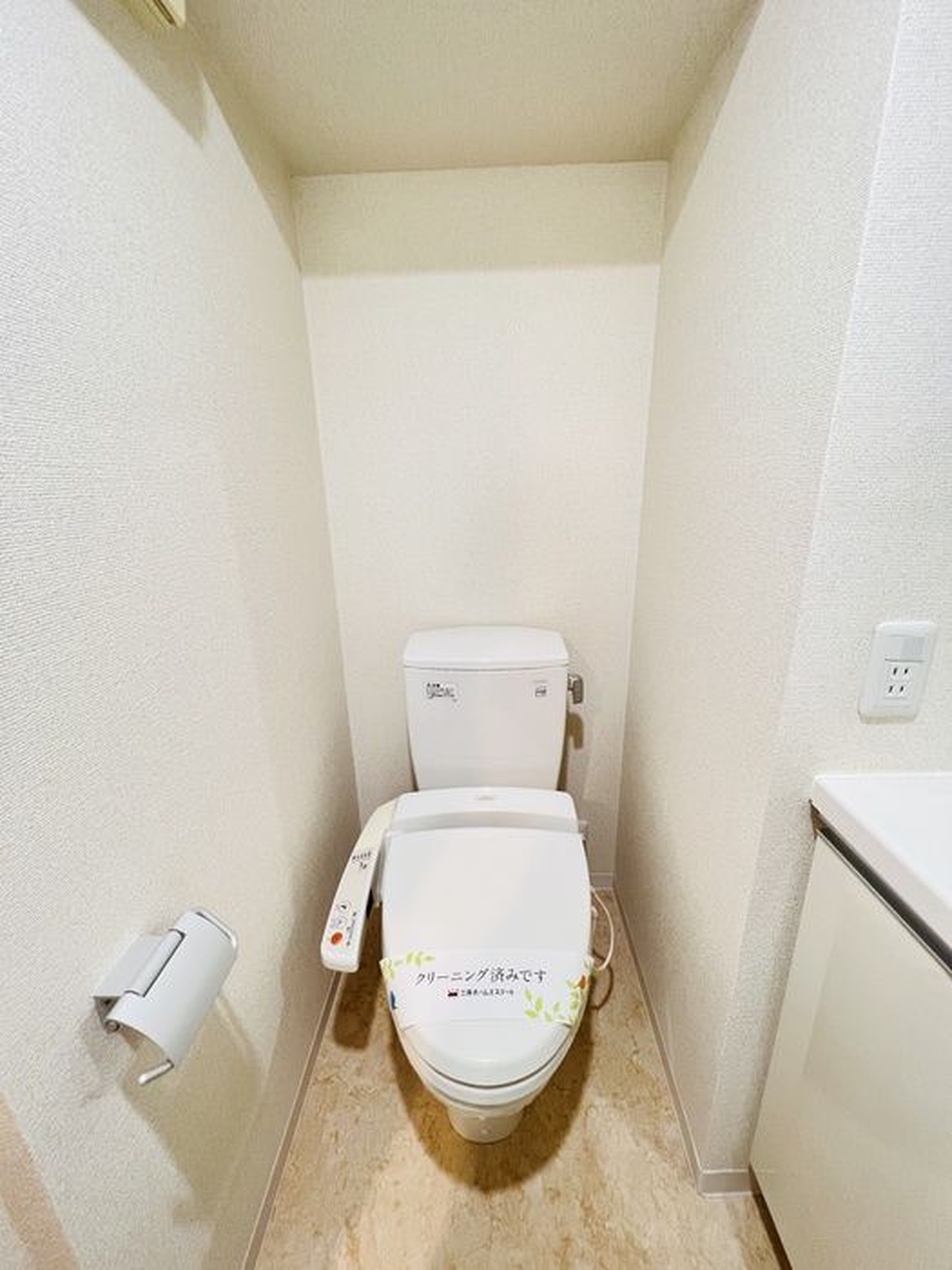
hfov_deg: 89.9
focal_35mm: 13
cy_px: 635
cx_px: 476
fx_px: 477
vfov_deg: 106.2
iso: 200
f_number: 1.8
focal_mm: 1.57
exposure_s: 1/50
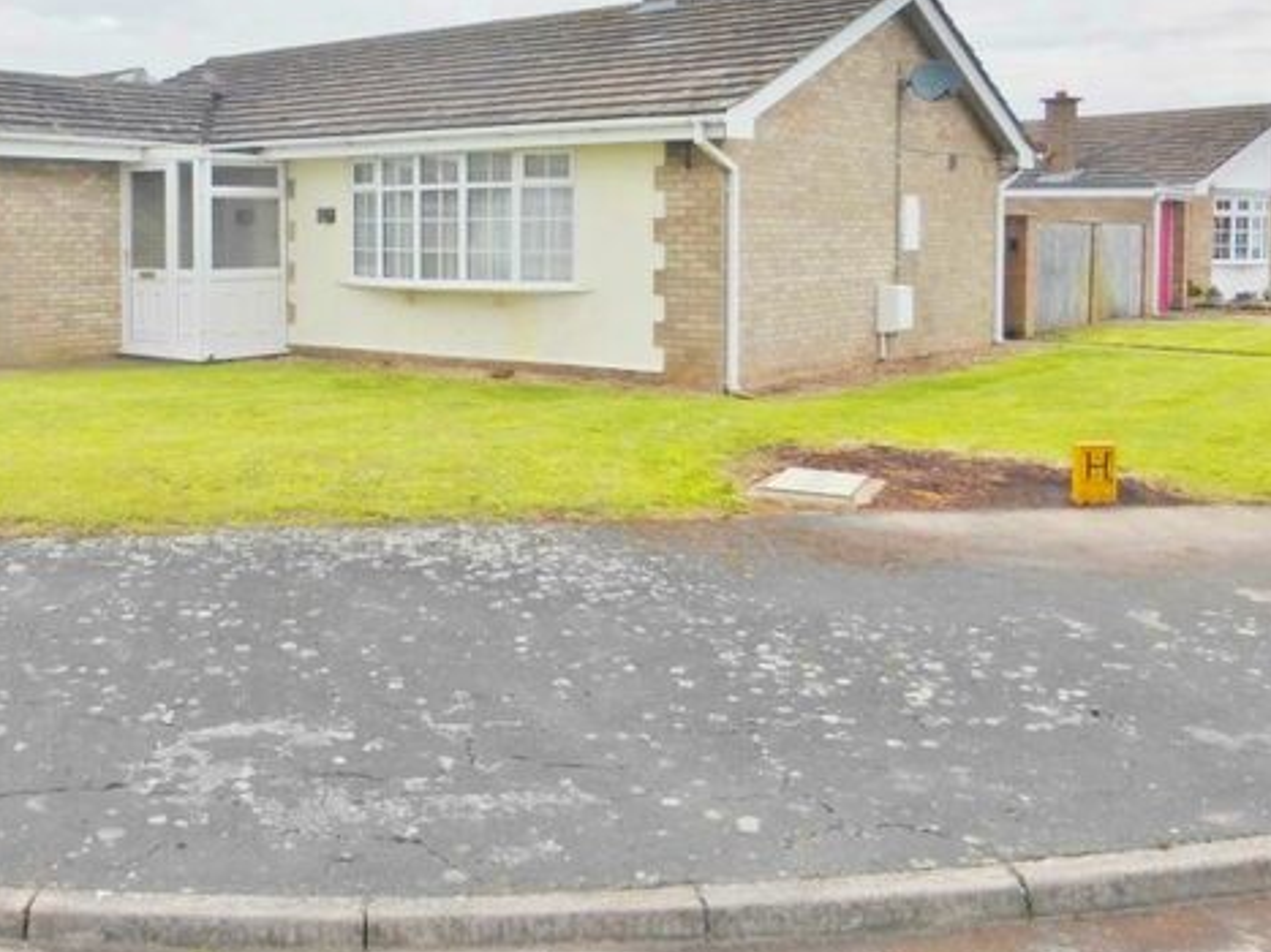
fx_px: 1321
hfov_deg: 50.2
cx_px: 400
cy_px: 292
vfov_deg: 39.0
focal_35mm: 36
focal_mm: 4.3
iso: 100
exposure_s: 1/400
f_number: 4
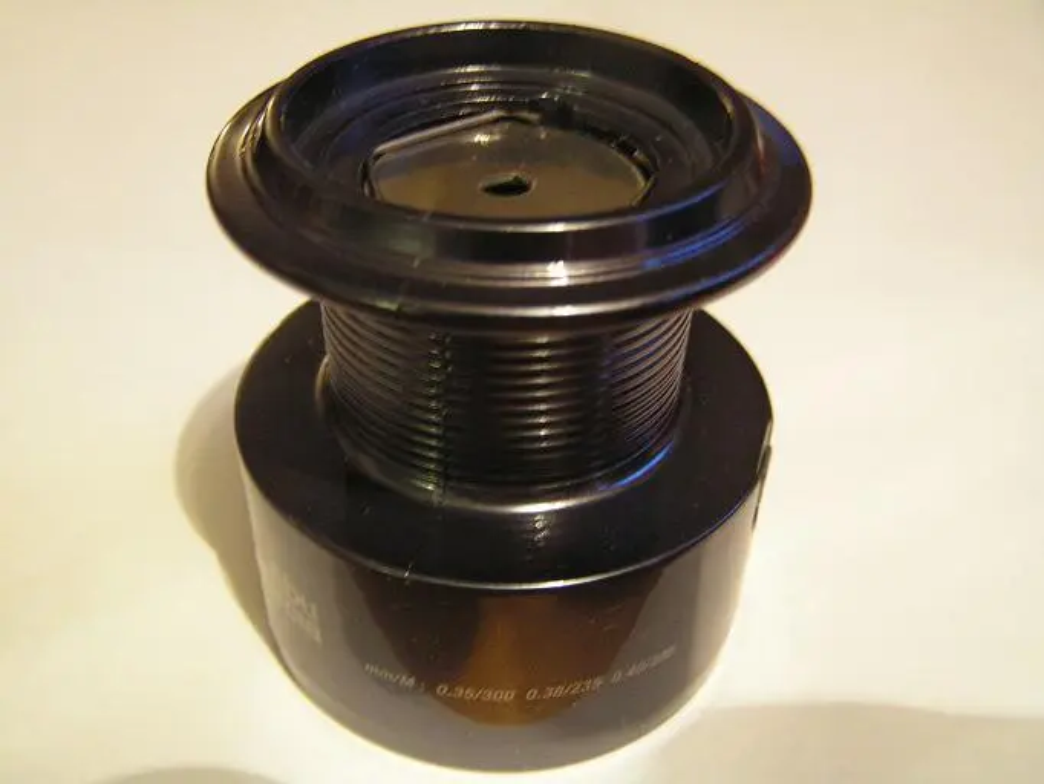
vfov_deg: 37.7
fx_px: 1146
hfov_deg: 49.0
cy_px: 392
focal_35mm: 38
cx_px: 522
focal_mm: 6.3
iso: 200
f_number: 2.8
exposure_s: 1/5
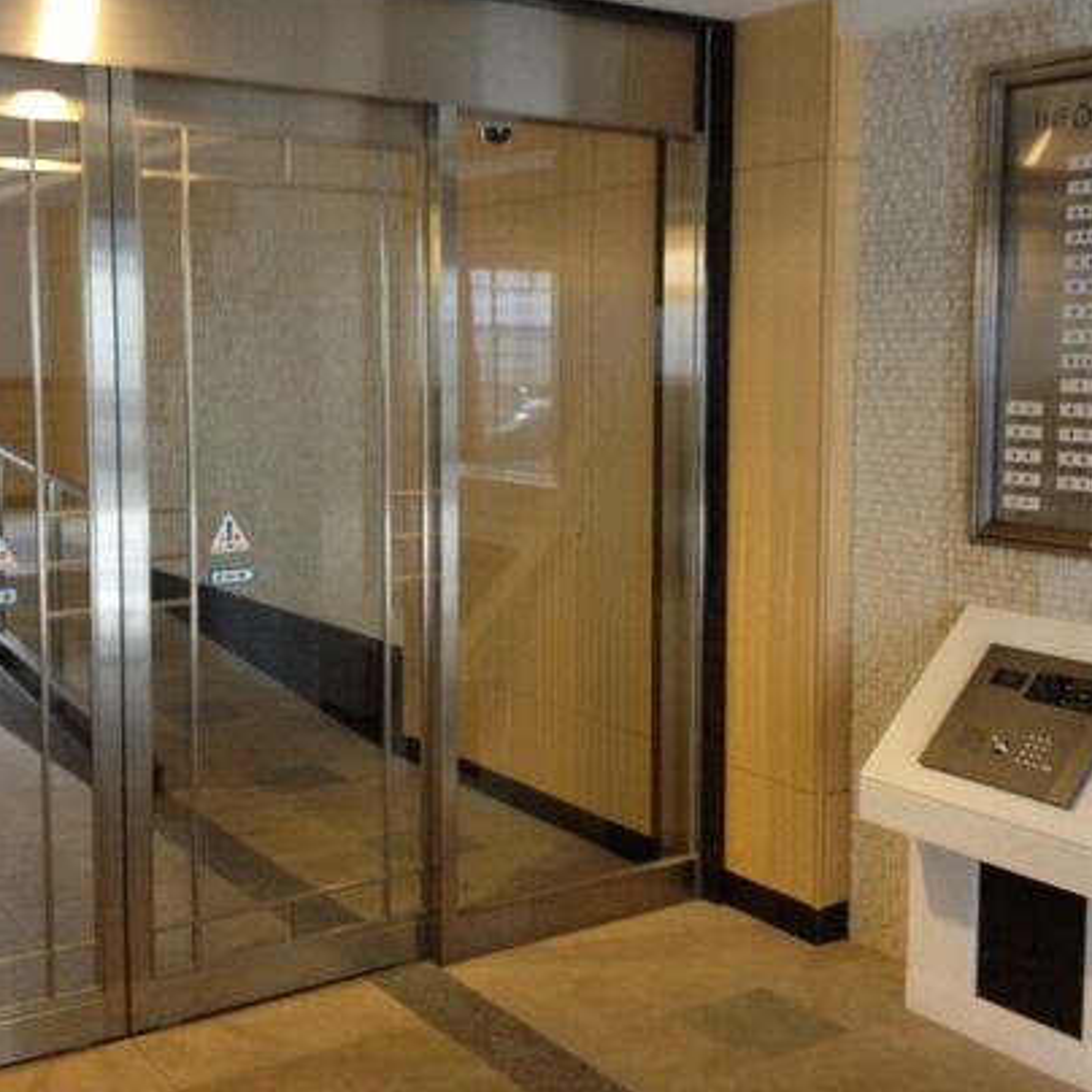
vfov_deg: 36.8
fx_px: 1642
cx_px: 568
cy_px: 492
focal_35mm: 46
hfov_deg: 36.8
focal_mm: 4.28
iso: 250
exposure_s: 1/20
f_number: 2.4
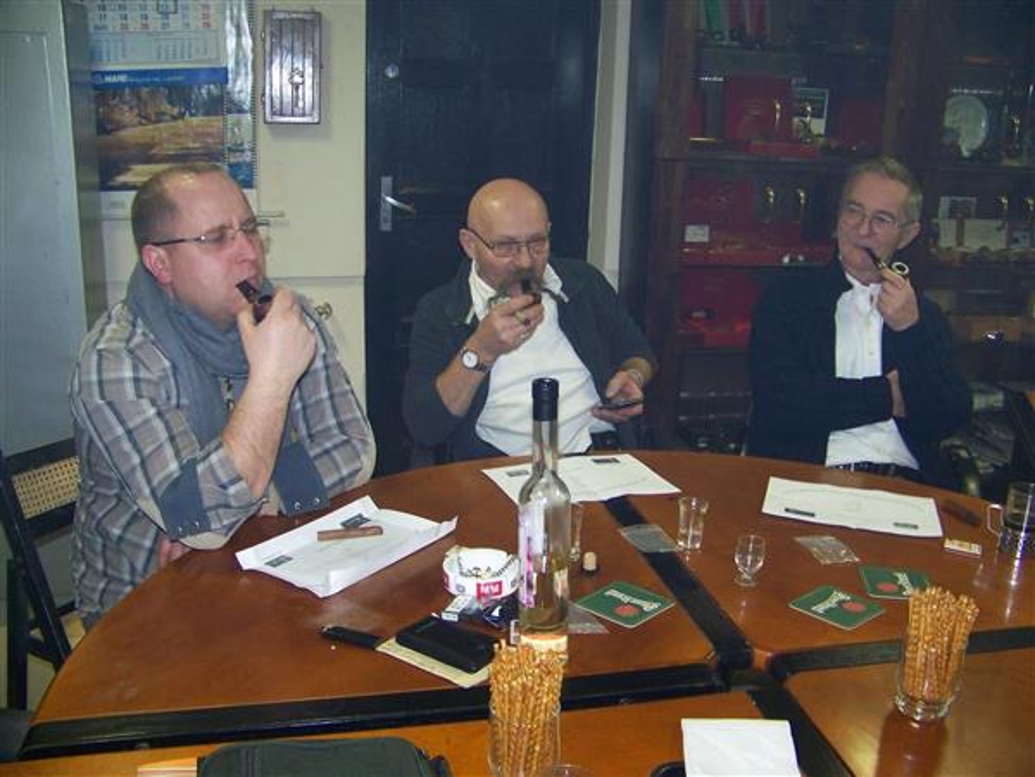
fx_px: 1076
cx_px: 518
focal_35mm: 36
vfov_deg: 39.7
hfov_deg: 51.4
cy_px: 388
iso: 200
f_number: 2.8
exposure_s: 1/30
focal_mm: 5.85
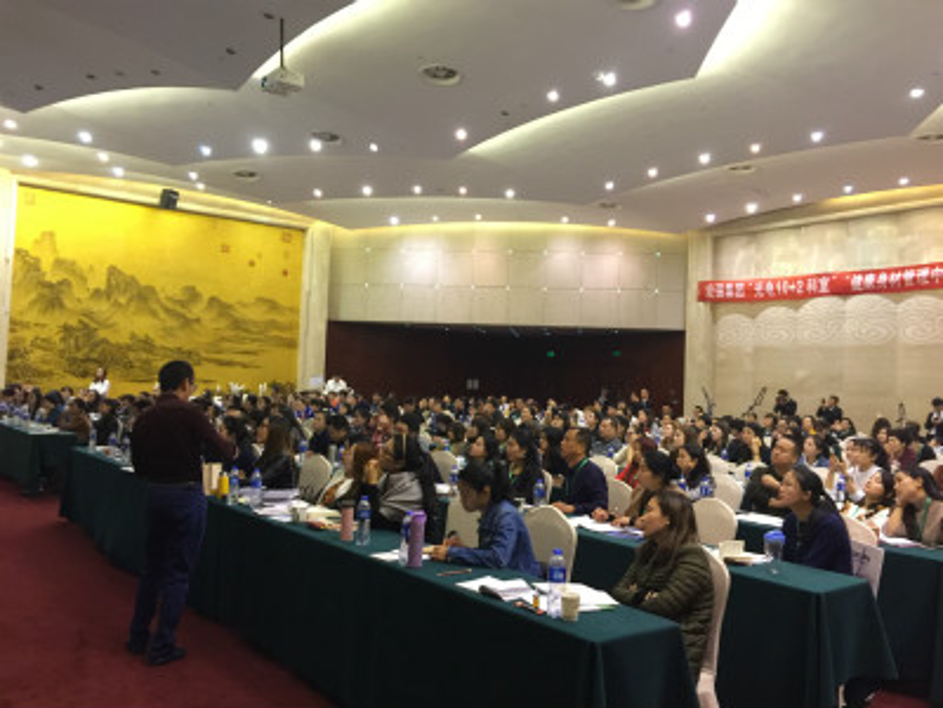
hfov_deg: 61.7
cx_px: 472
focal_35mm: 29
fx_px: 790
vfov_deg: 48.2
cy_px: 354
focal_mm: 4.15
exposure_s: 1/17
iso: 160
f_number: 2.2
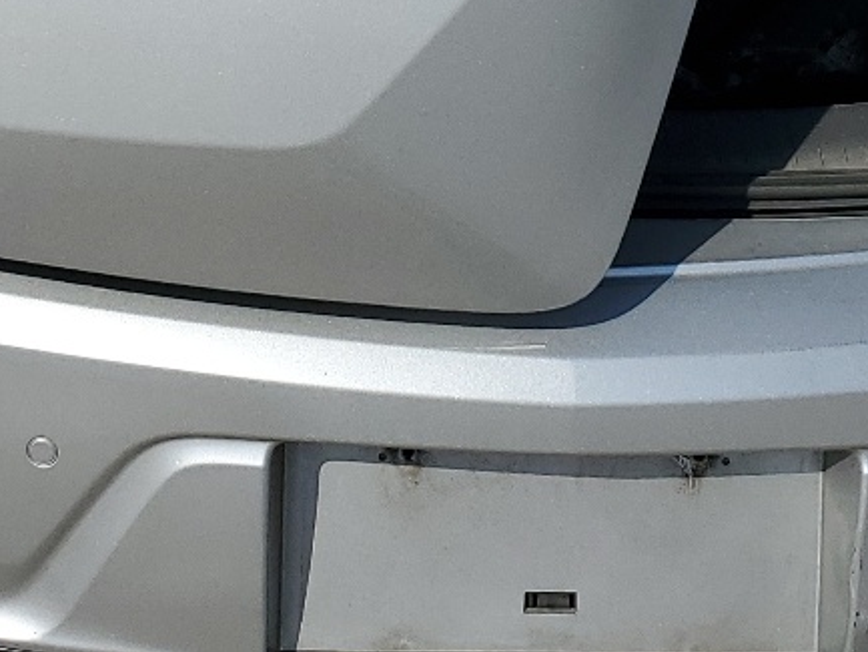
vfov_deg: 14.8
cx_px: 331
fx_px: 2408
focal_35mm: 96
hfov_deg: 20.4
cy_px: -191
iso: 51
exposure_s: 1/10000
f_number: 1.5
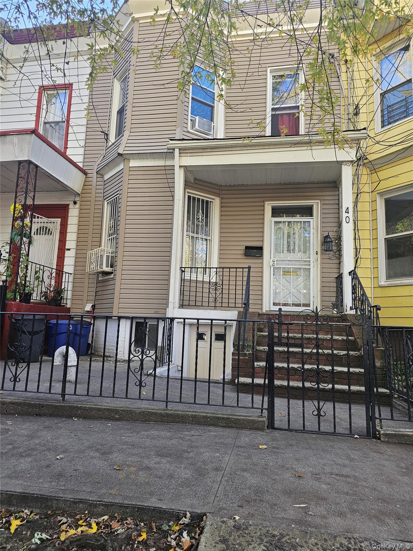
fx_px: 366
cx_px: 206
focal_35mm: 23
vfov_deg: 73.9
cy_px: 276
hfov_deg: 58.9
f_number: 1.7
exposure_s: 1/207
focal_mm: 6.3
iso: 64
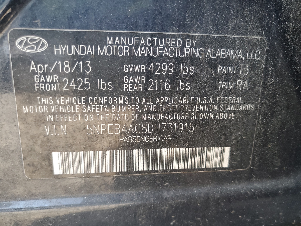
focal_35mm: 26
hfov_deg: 67.3
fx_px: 226
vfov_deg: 53.1
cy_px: 113
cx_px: 150
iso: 73
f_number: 1.5
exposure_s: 1/120
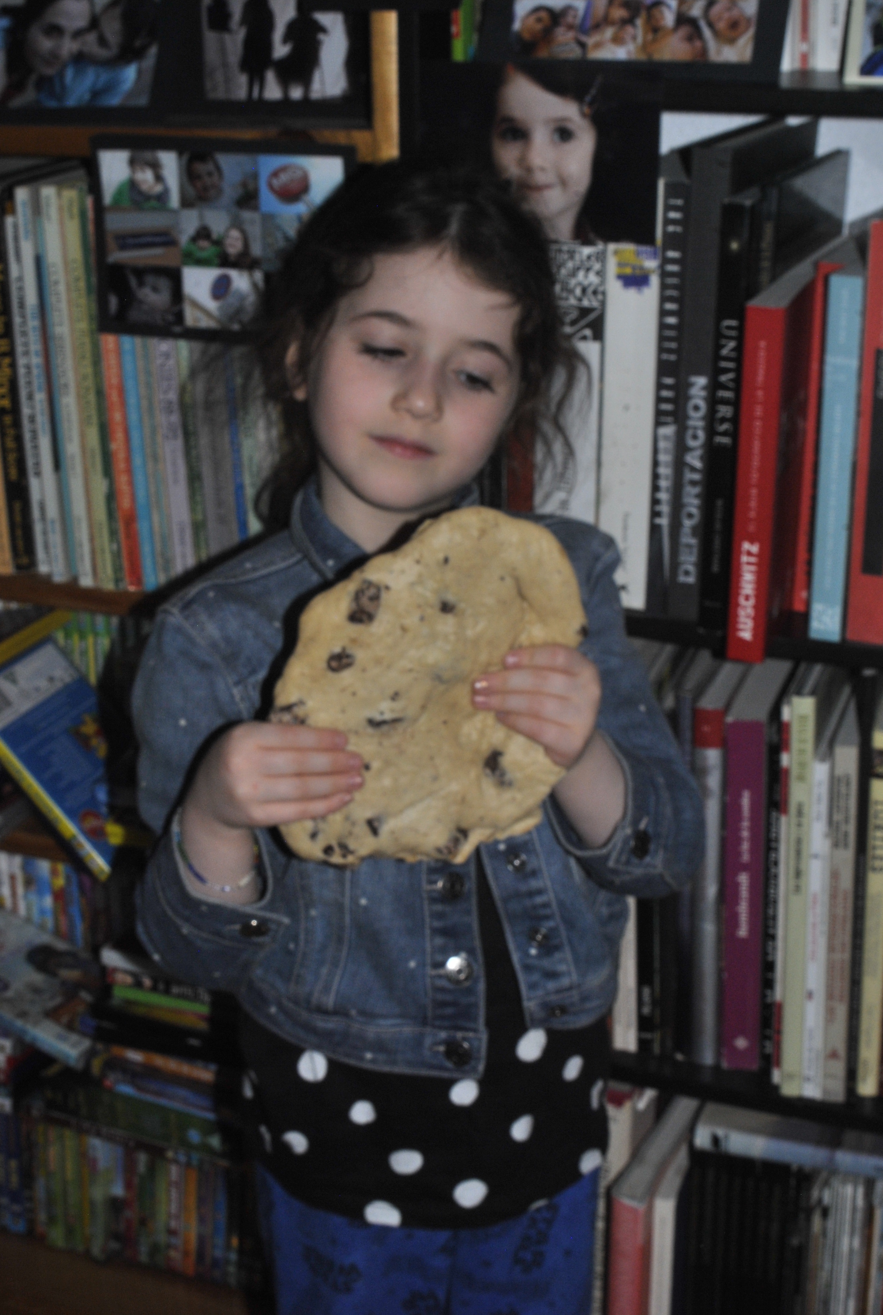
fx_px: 2197
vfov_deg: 33.3
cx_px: 442
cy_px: 658
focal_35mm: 60
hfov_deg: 22.7
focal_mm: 40
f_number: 4
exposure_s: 1/60
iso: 200
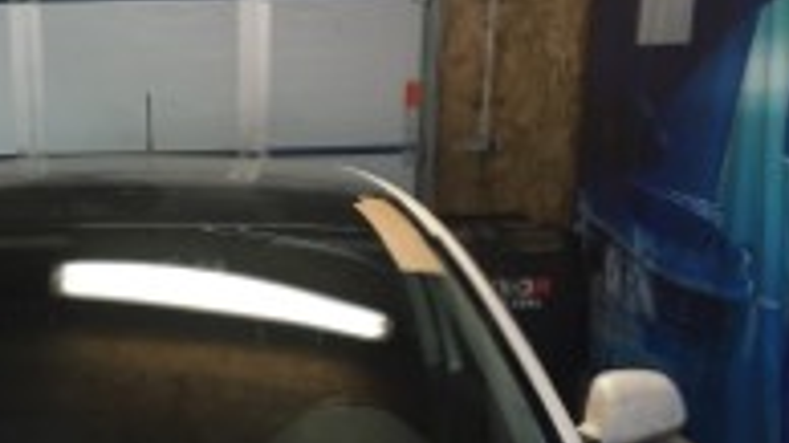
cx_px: 146
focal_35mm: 65
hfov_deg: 31.4
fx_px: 1359
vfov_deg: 17.3
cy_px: 597
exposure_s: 1/33
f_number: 2.2
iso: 125
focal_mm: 4.15
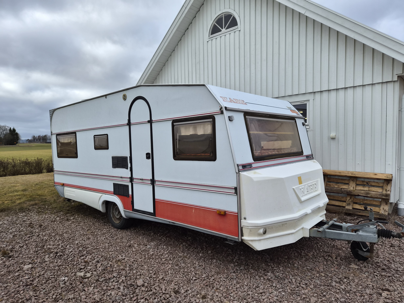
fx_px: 268
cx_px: 202
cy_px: 152
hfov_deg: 73.9
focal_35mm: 23
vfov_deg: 58.9
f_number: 1.8
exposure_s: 1/2448
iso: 80
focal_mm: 5.4
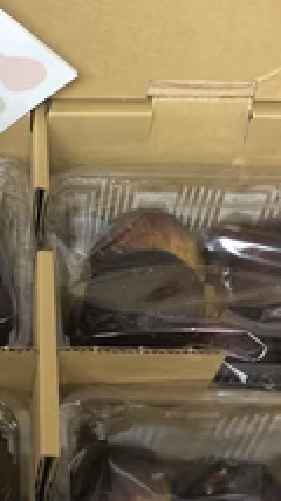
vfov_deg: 36.6
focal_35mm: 57
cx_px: 28
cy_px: 229
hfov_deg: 20.6
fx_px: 757
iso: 64
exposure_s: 1/17
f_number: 1.8
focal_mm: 3.99
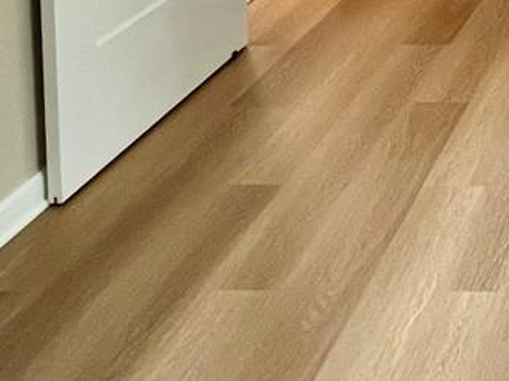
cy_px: -346
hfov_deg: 24.8
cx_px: 732
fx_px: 926
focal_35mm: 63
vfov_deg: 17.6
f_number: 1.8
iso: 125
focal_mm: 1.57
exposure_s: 1/60
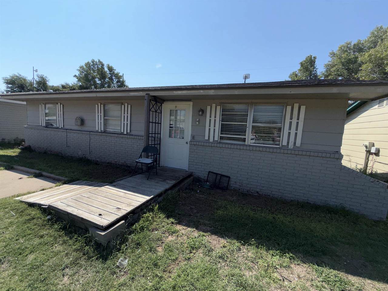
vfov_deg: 85.7
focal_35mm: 14
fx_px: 157
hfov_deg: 102.1
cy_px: 146
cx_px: 194
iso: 16
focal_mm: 2.22
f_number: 2.2
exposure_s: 1/1901
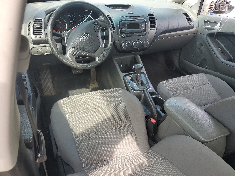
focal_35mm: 26
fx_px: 177
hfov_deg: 67.3
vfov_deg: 53.1
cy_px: 88
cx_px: 118
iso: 50
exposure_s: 1/294
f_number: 1.5
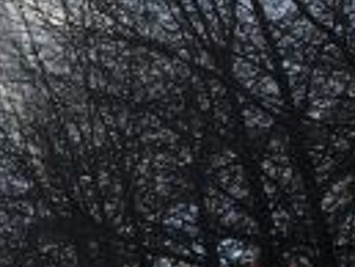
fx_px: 1766
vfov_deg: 8.4
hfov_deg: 11.0
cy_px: -179
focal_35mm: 172
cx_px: -187
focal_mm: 4.15
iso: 25
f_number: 2.2
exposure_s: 1/1304
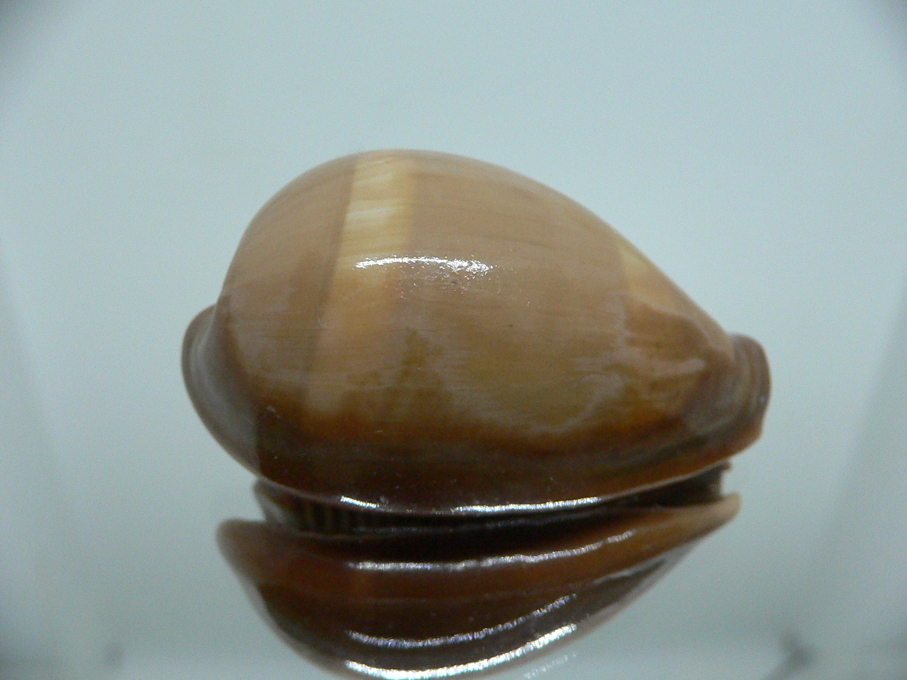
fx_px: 917
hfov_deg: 52.6
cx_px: 454
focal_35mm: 35
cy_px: 340
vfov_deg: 40.7
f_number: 2.8
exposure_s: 1/50
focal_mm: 4.6
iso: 200
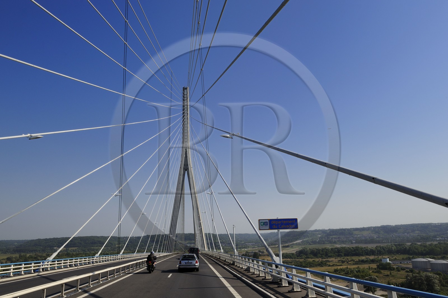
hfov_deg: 69.4
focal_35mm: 26
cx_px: 224
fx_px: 323
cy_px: 149
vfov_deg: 49.5
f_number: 11
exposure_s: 1/800
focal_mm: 26
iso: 400
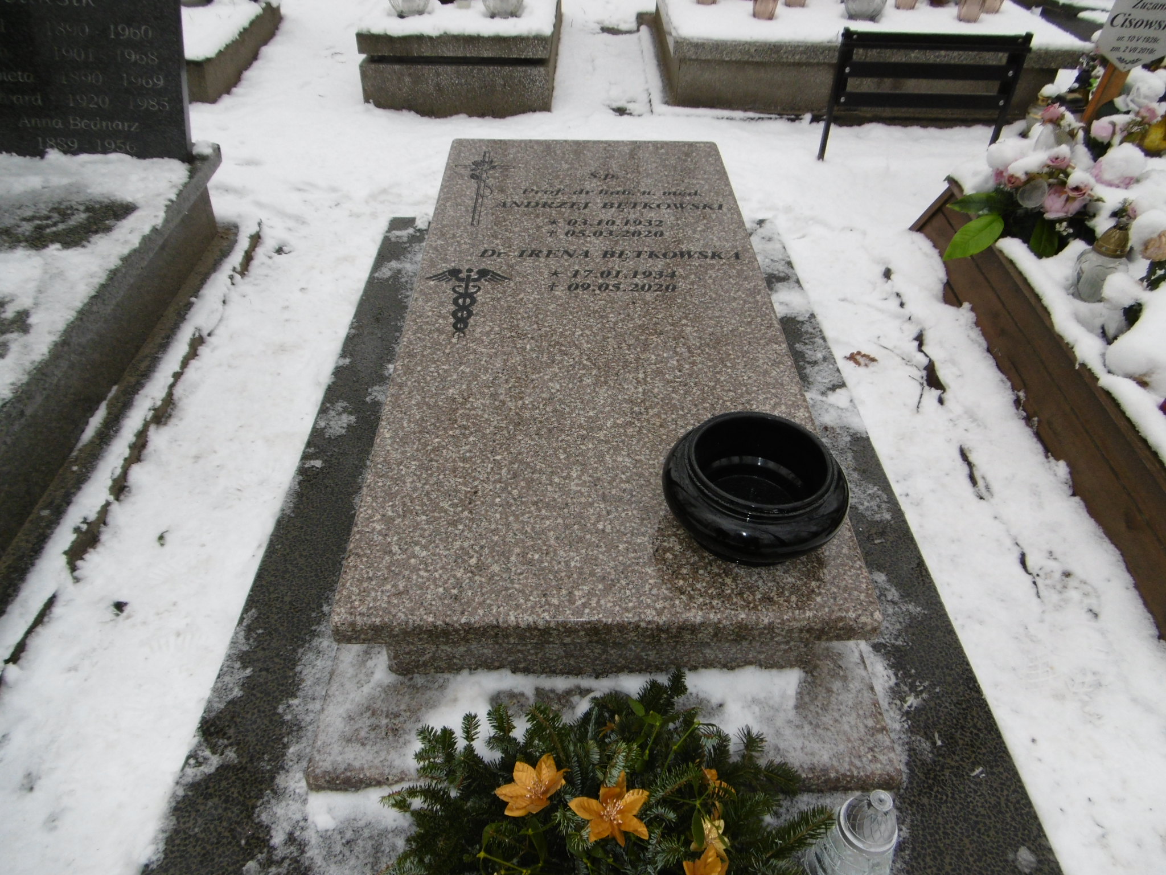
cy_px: 438
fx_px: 808
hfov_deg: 71.6
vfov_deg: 56.8
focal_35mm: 24
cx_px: 583
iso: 100
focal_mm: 4.3
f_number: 3.1
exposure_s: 1/160
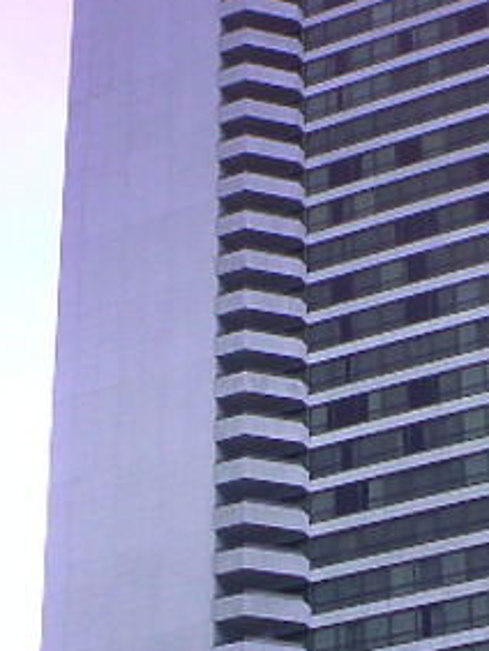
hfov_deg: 14.5
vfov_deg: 18.5
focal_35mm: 102
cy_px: 709
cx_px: 361
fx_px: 1918
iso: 100
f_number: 6.3
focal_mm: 8.3
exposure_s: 1/250
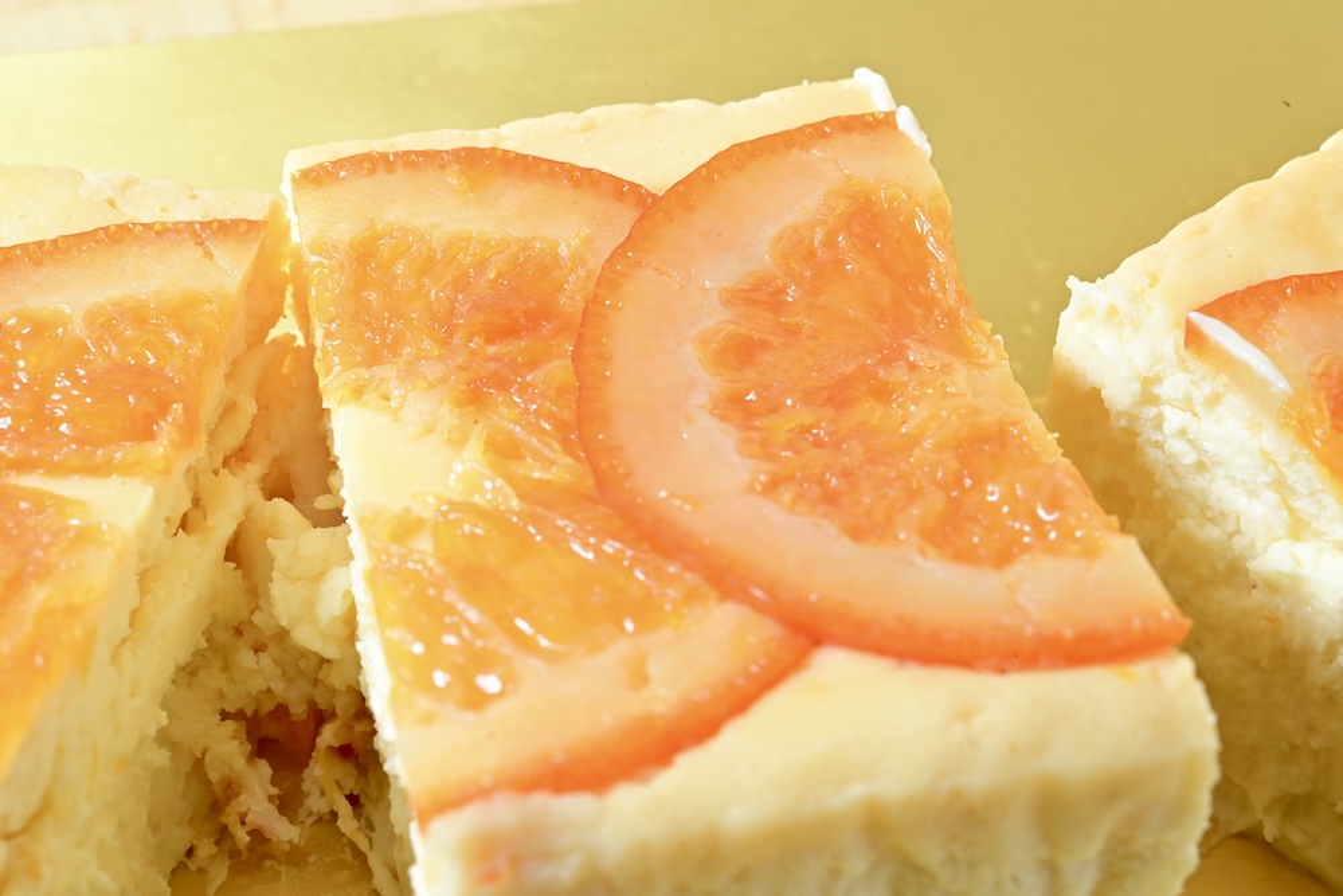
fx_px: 2239
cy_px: 448
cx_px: 672
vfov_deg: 22.6
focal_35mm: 60
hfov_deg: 33.4
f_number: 18
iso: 2500
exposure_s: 1/160
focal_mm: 60
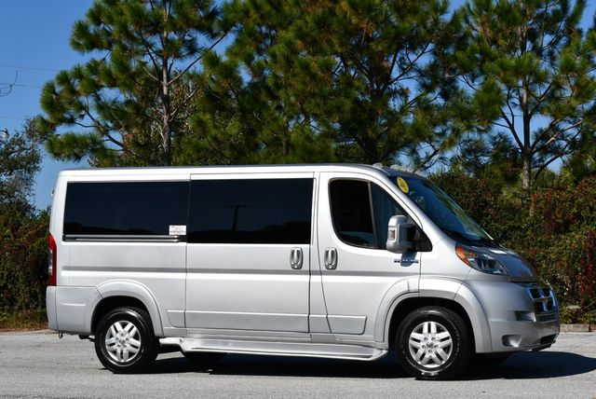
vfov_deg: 18.0
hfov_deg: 26.6
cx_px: 298
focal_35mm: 76
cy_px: 200
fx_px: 1259
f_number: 10
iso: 100
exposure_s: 1/400
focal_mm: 38
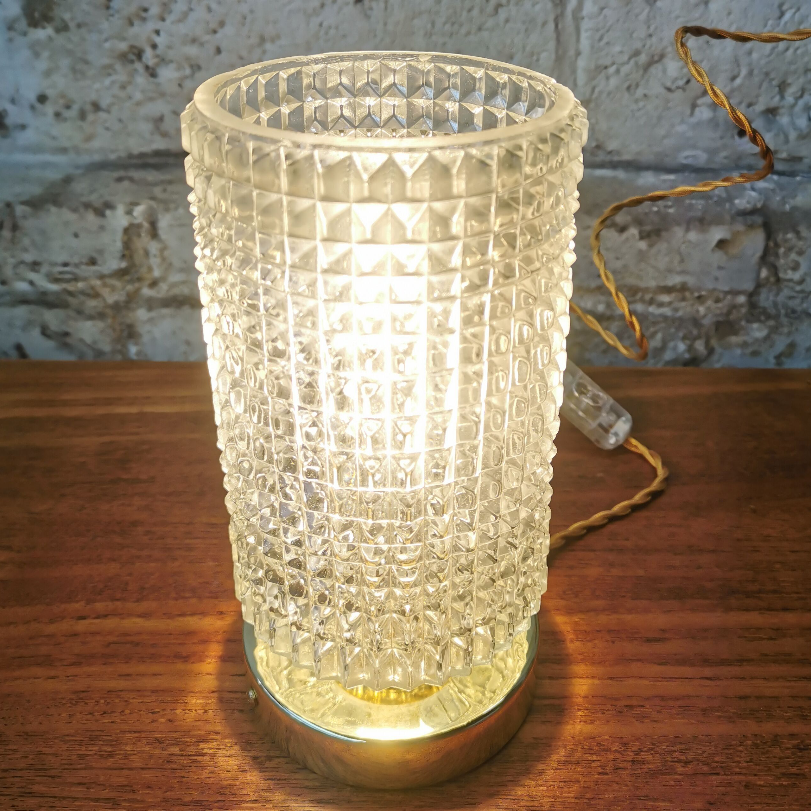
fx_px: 901
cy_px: 340
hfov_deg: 48.4
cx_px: 391
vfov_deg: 48.3
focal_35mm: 34
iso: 50
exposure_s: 1/100
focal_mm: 5.58
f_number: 1.8
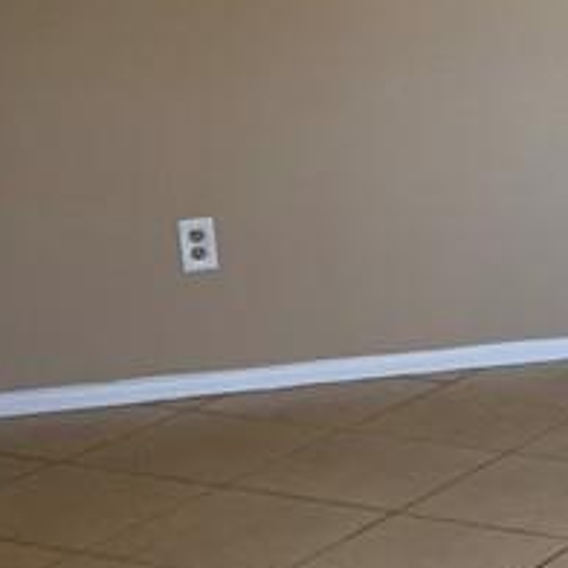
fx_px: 2228
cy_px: 264
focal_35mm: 120
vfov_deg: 14.5
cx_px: 942
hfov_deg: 13.4
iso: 80
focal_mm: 4.25
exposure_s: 1/120
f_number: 1.8
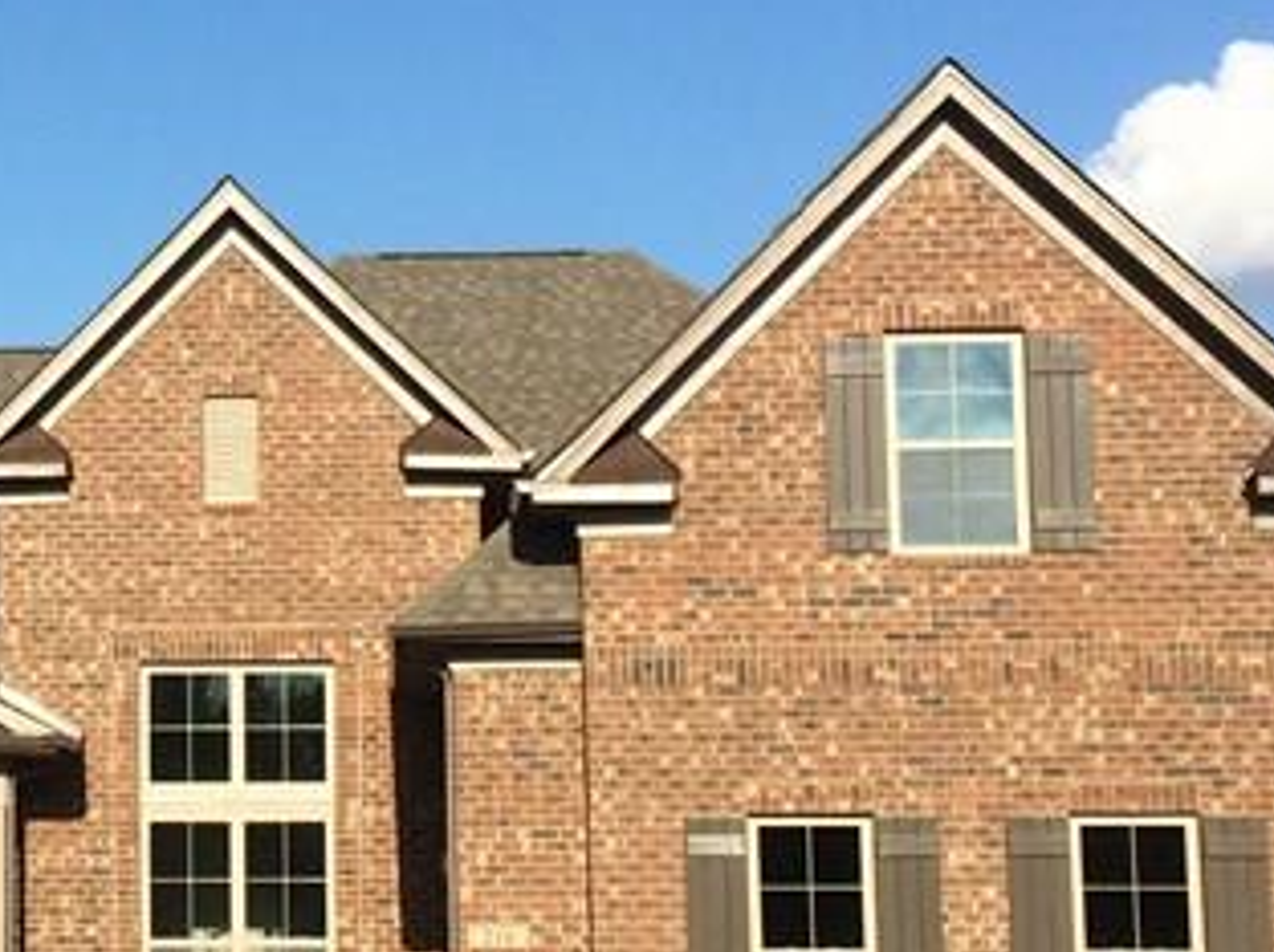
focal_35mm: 95
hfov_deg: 20.1
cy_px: 500
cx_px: 37
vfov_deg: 15.5
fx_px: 3492
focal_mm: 4.15
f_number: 2.2
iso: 32
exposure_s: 1/2283
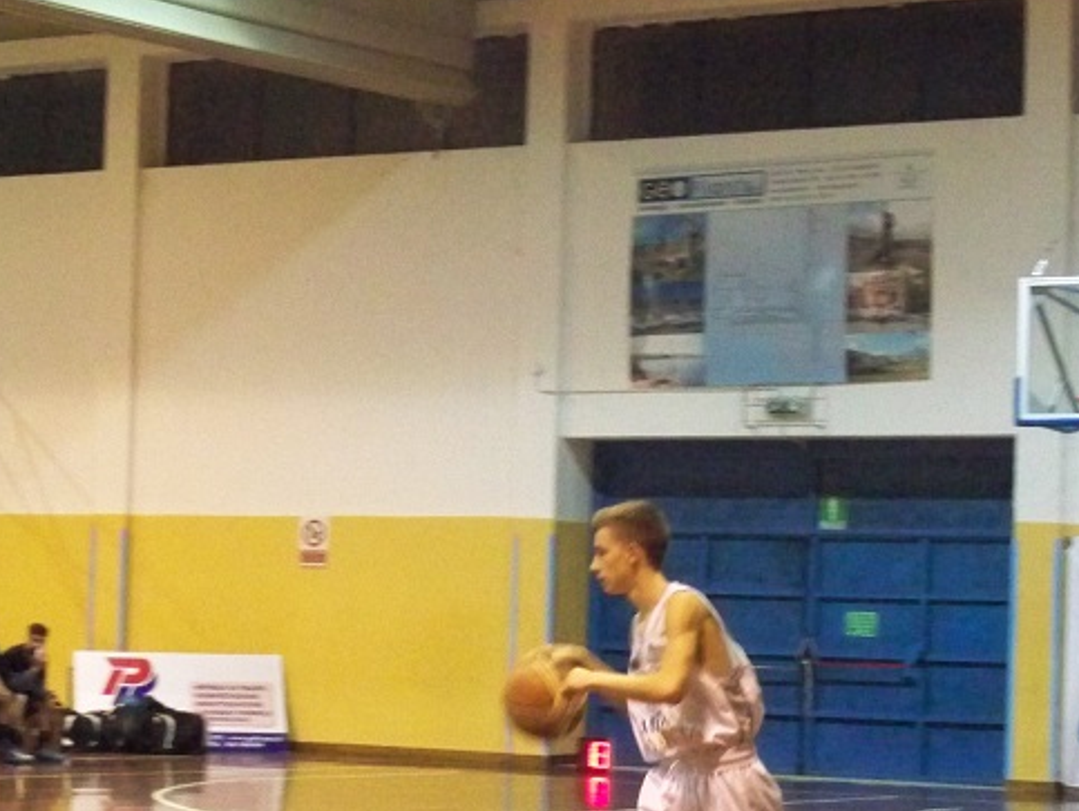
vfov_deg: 12.8
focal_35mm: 116
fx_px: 3618
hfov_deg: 16.9
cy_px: 423
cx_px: 429
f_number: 4.1
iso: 1600
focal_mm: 12.3
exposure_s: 1/30
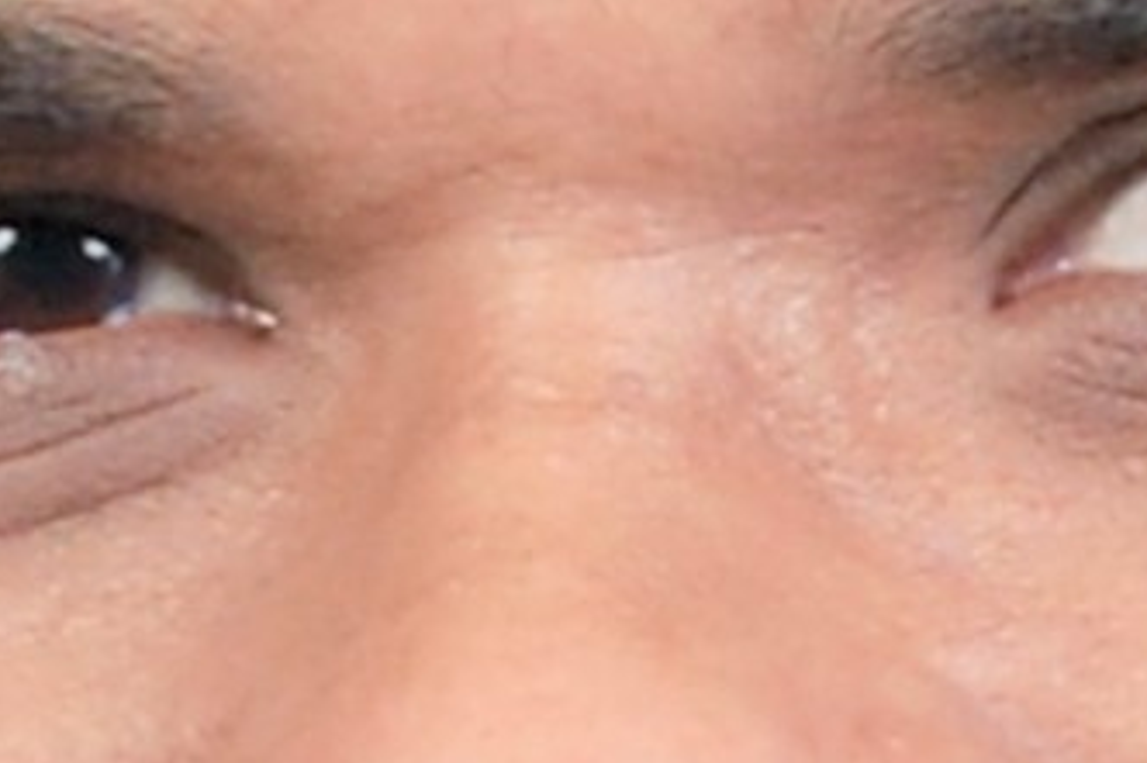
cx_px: 1387
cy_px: 2481
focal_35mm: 652
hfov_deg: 3.2
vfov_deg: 2.1
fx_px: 20762
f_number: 10
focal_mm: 48
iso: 400
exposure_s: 1/200
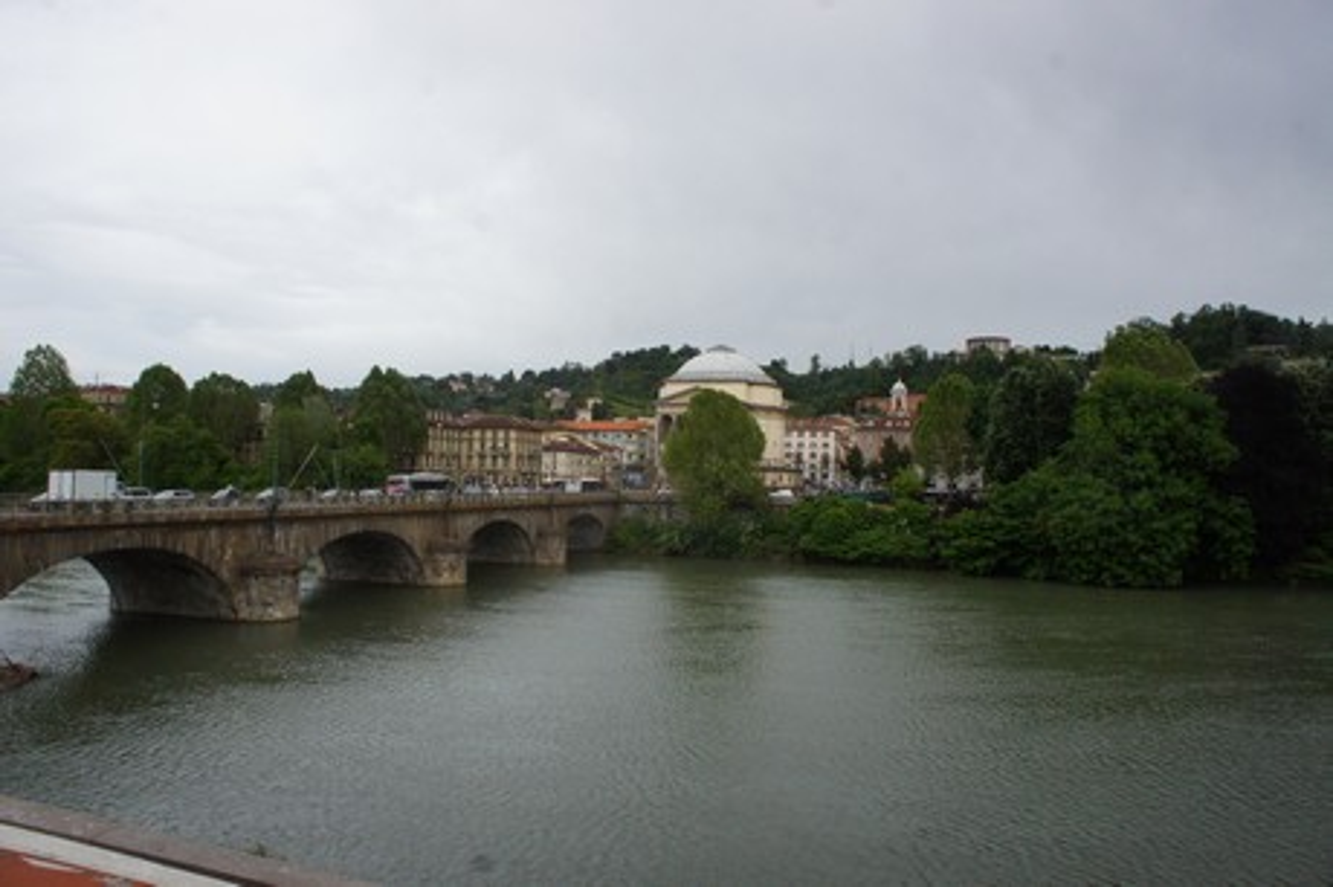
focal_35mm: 27
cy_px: 444
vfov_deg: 47.9
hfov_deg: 67.4
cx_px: 666
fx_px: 999
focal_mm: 18
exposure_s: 1/250
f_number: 10
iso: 1000
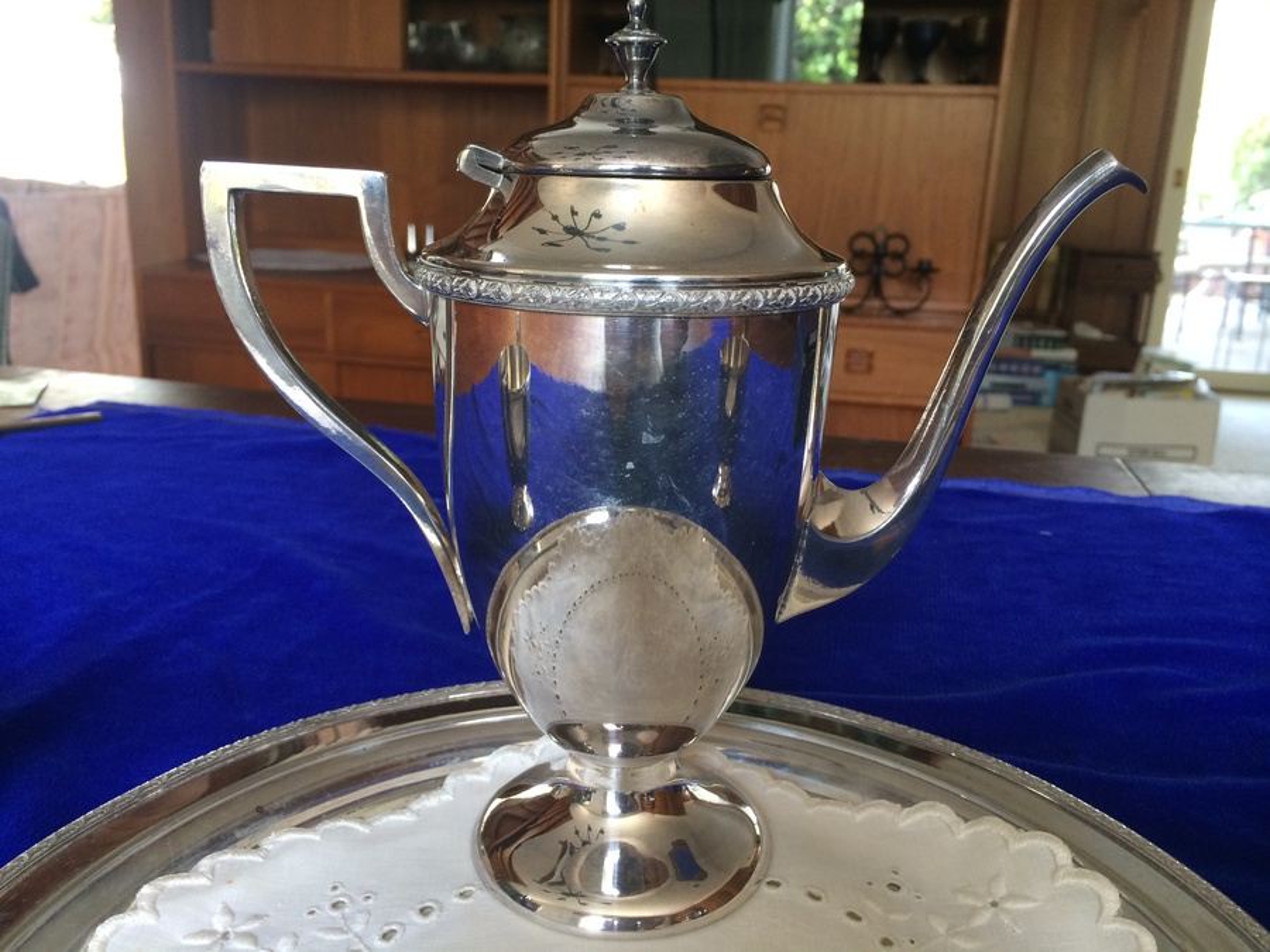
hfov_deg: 60.0
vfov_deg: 46.8
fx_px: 1101
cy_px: 476
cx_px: 635
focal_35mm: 30
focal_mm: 4.12
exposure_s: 1/30
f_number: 2.2
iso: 125
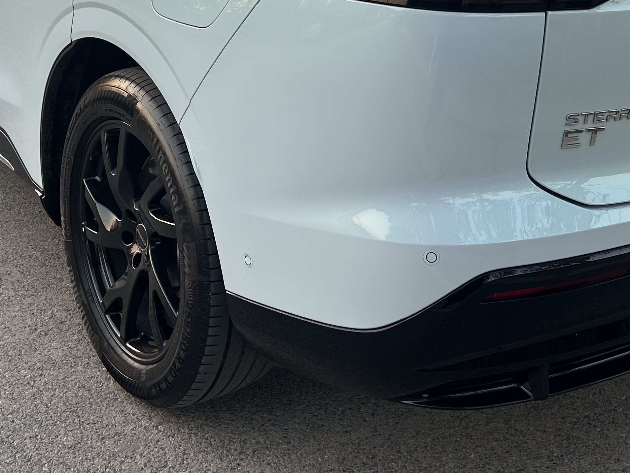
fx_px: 1019
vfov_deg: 25.4
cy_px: 62
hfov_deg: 34.3
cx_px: 367
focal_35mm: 56
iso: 32
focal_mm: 5.7
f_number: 1.5
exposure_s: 1/133
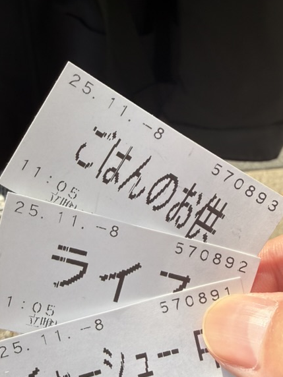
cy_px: 239
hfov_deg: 33.6
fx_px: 469
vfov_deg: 43.5
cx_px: 158
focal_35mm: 43
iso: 40
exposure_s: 1/1093
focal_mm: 2.22
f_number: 2.2
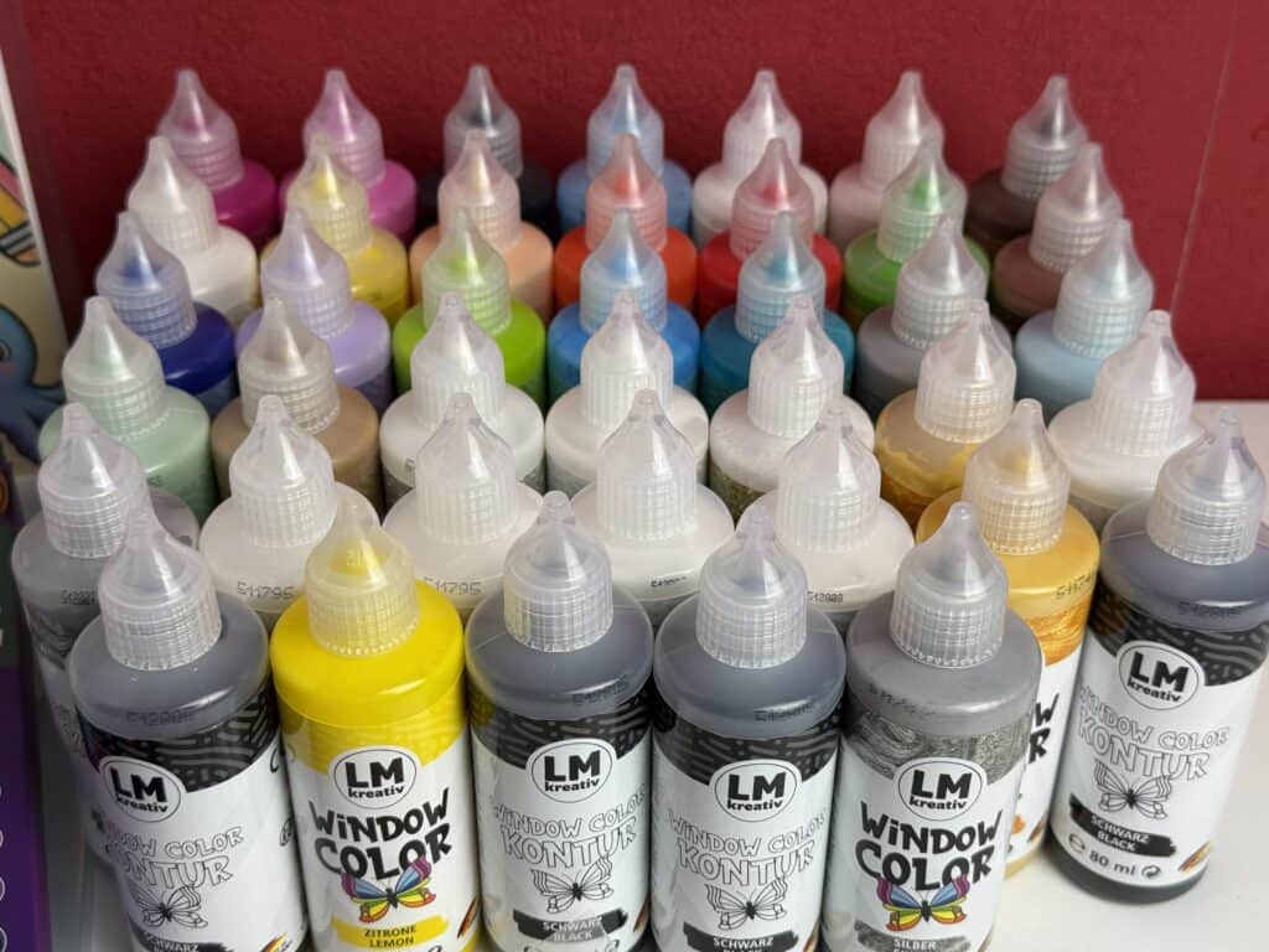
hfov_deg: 39.7
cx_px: 634
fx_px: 1760
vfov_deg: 30.3
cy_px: 476
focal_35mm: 48
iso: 50
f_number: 1.78
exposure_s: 1/100
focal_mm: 6.76
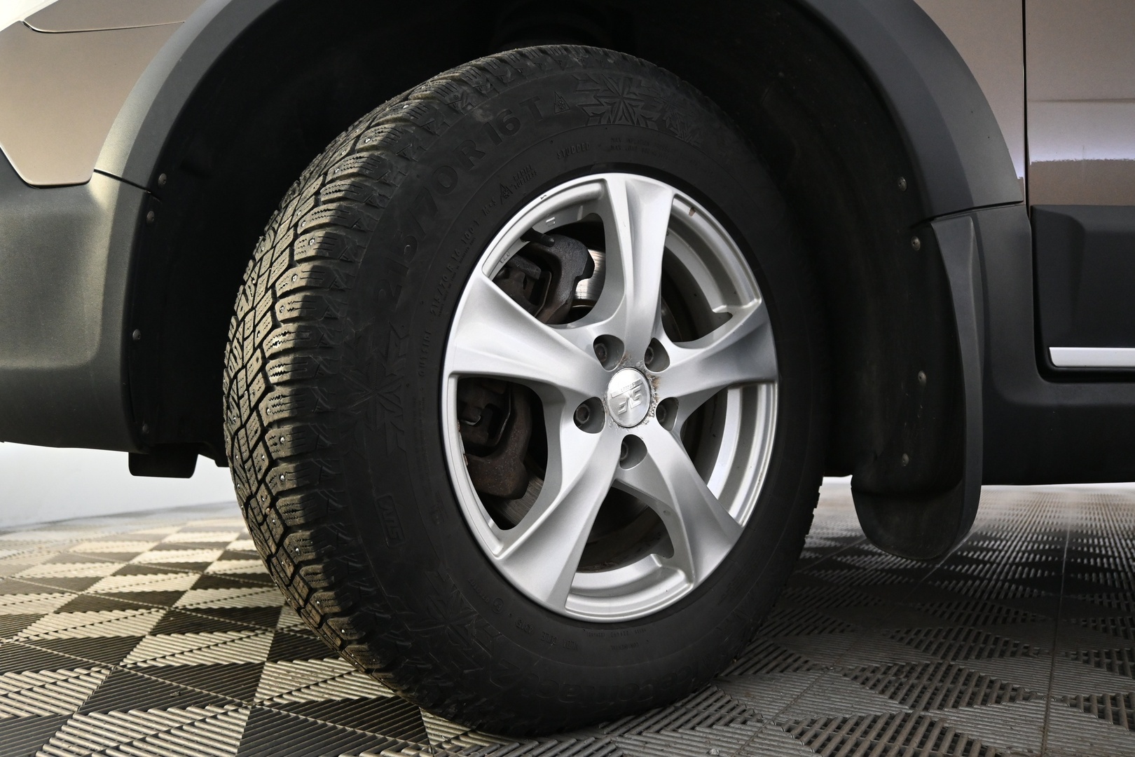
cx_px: 568
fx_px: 898
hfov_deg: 64.6
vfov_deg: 45.7
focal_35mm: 28
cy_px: 378
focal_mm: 19
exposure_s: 1/30
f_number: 3.8
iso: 1400
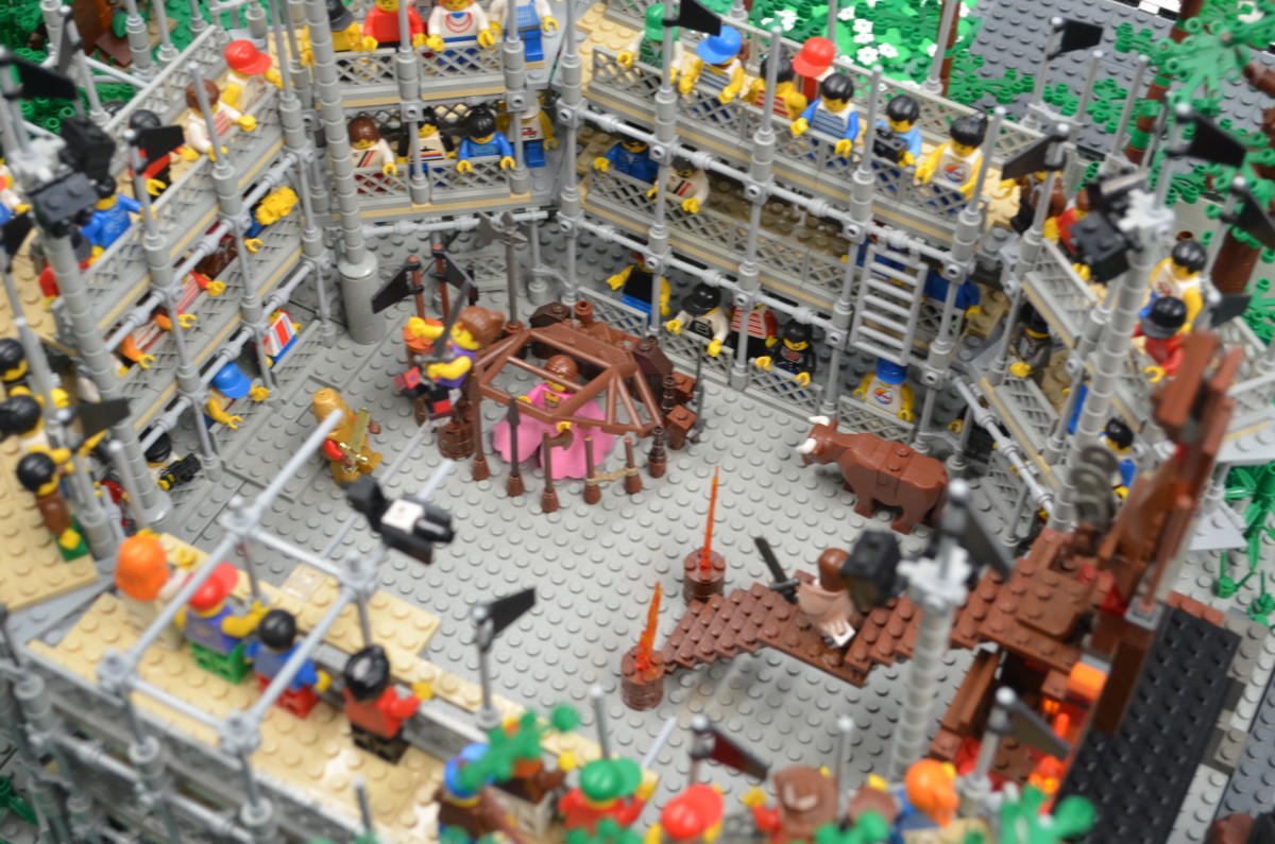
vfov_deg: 25.0
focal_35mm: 54
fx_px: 1909
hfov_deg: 36.9
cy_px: 422
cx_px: 638
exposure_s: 1/60
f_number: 5
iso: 720
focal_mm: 36
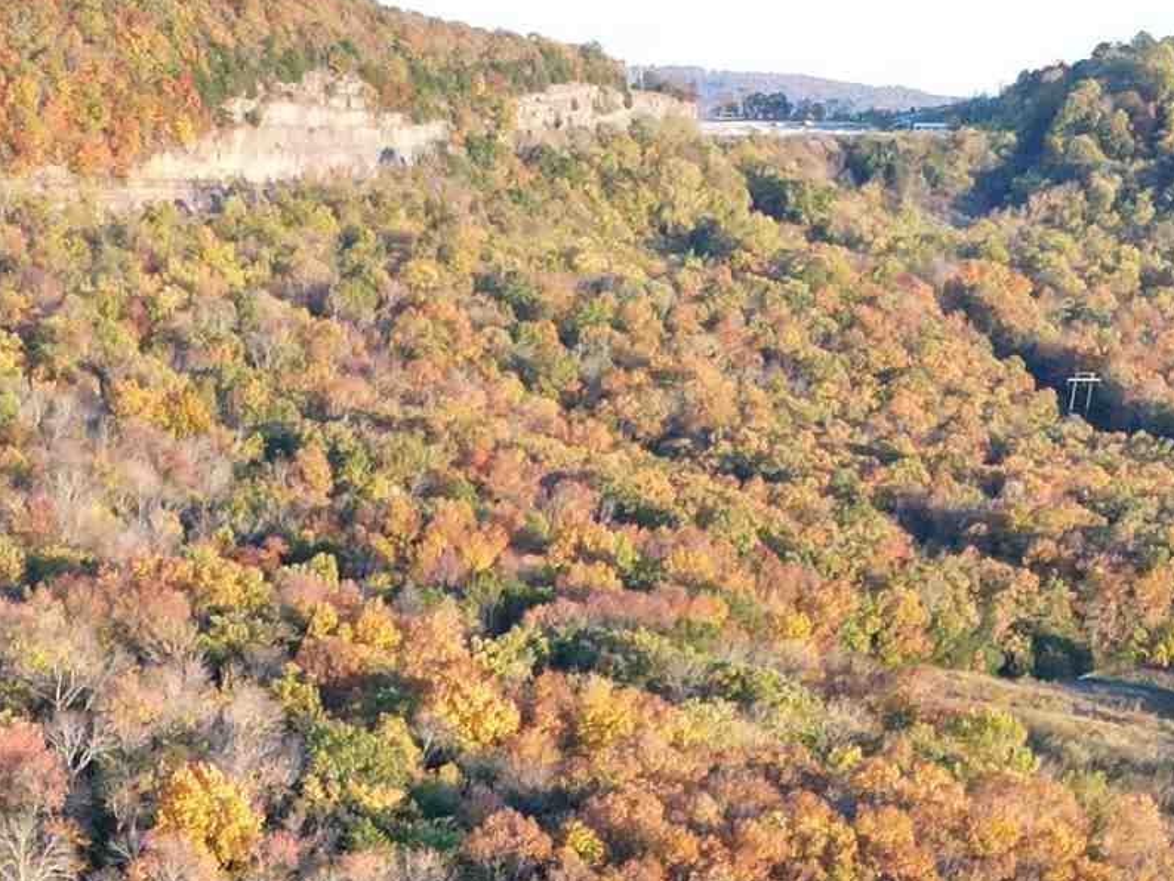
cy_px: 1575
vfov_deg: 14.1
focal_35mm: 93
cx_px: 21
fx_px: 3155
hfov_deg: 20.5
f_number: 1.7
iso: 200
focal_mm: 6.72
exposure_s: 1/320
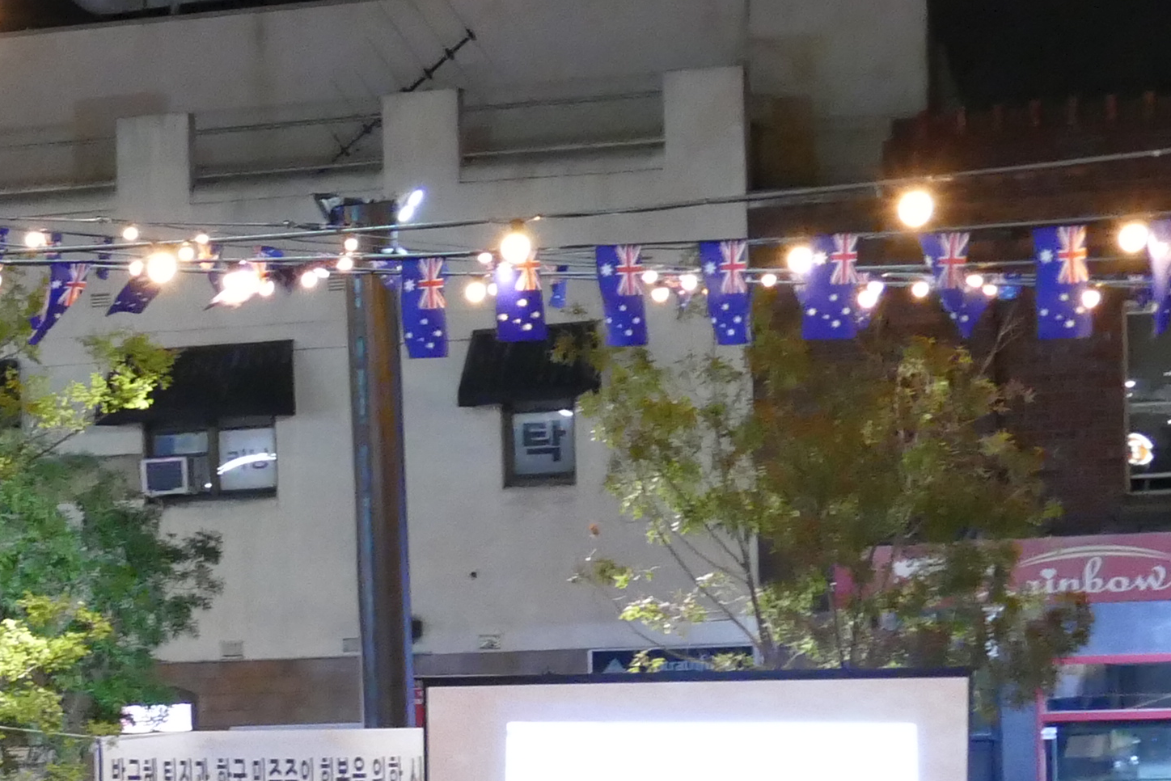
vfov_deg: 9.9
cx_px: -497
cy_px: 966
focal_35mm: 136
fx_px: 4424
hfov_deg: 14.2
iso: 1600
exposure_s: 1/13
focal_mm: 13.16
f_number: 3.5
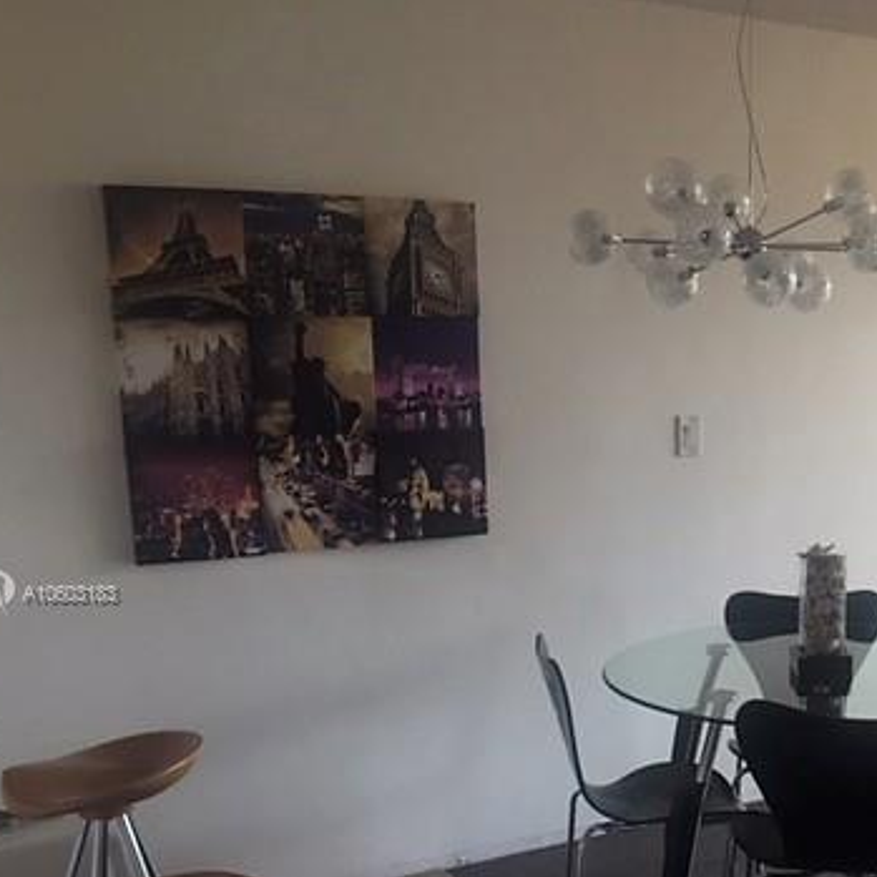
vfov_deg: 35.6
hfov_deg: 34.3
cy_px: 596
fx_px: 1347
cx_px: 766
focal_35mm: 47
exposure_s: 1/120
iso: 50
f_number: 2.2
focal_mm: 4.15
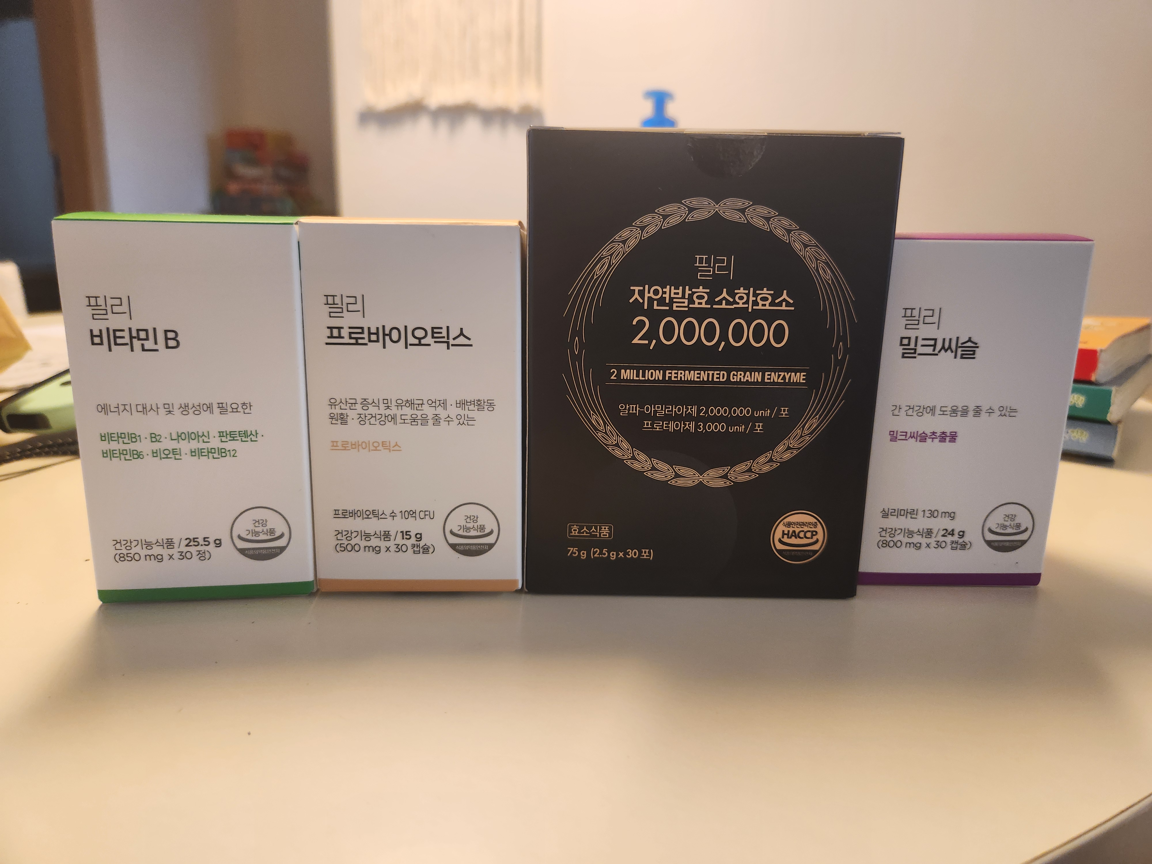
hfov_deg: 73.9
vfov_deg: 58.9
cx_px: 576
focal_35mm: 23
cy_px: 432
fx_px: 765
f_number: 1.8
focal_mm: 5.4
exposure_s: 1/120
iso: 200
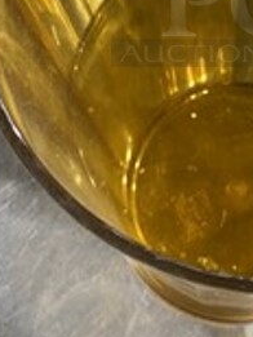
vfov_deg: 23.1
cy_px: -1
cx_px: 256
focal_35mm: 81
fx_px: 789
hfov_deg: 17.8
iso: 320
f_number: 1.8
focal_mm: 4.25
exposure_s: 1/60
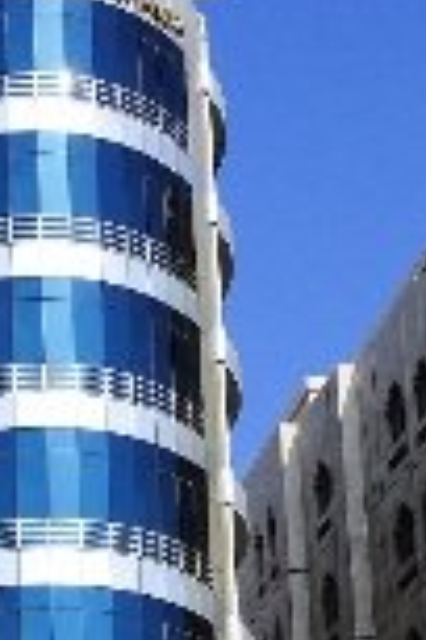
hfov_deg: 9.9
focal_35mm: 137
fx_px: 2432
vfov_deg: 14.4
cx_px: -58
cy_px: 799
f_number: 11
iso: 160
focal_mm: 35
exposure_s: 1/320
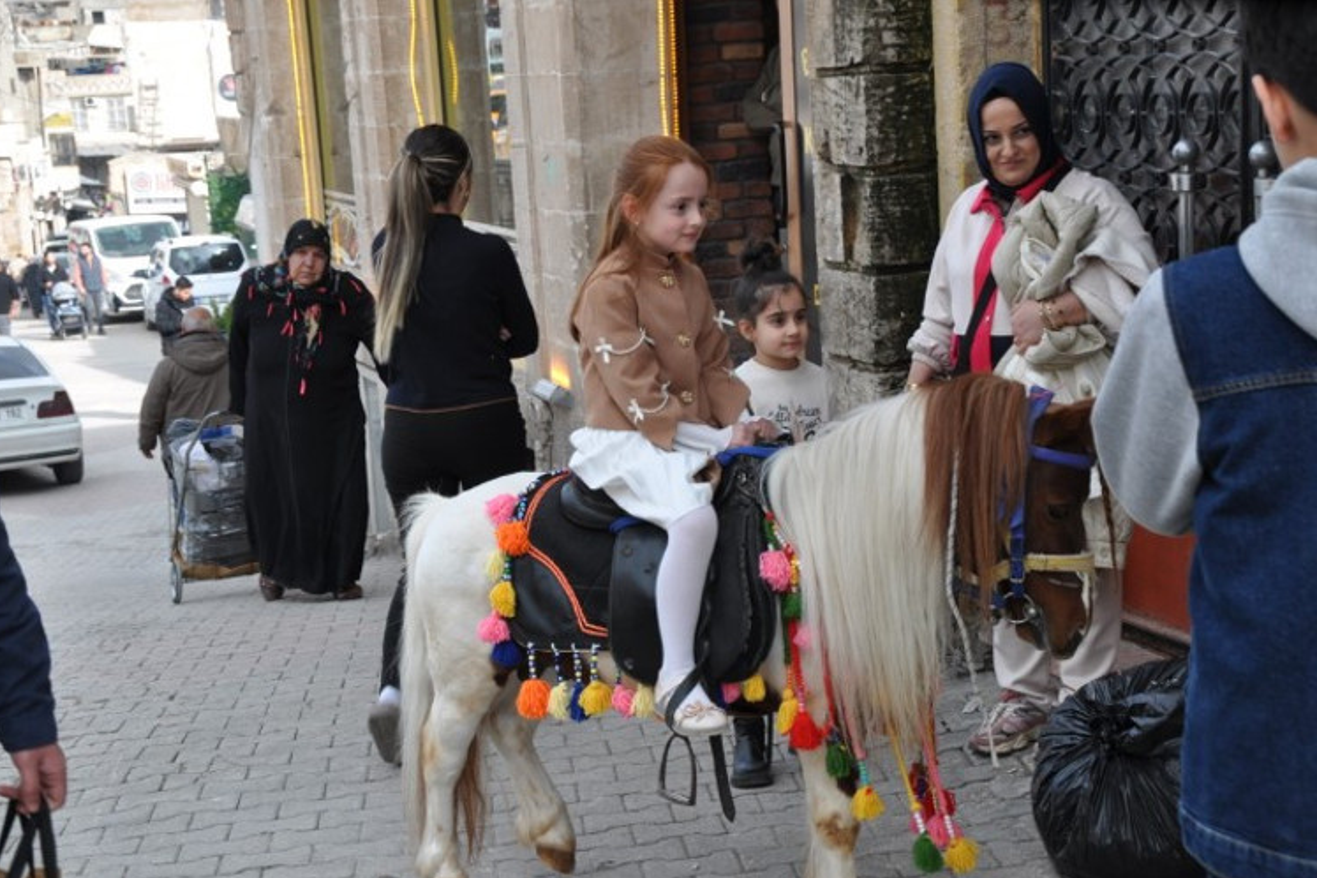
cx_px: 656
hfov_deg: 28.5
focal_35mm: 71
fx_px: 2597
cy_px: 435
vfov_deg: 19.2
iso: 200
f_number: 10
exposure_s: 1/100
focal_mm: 46
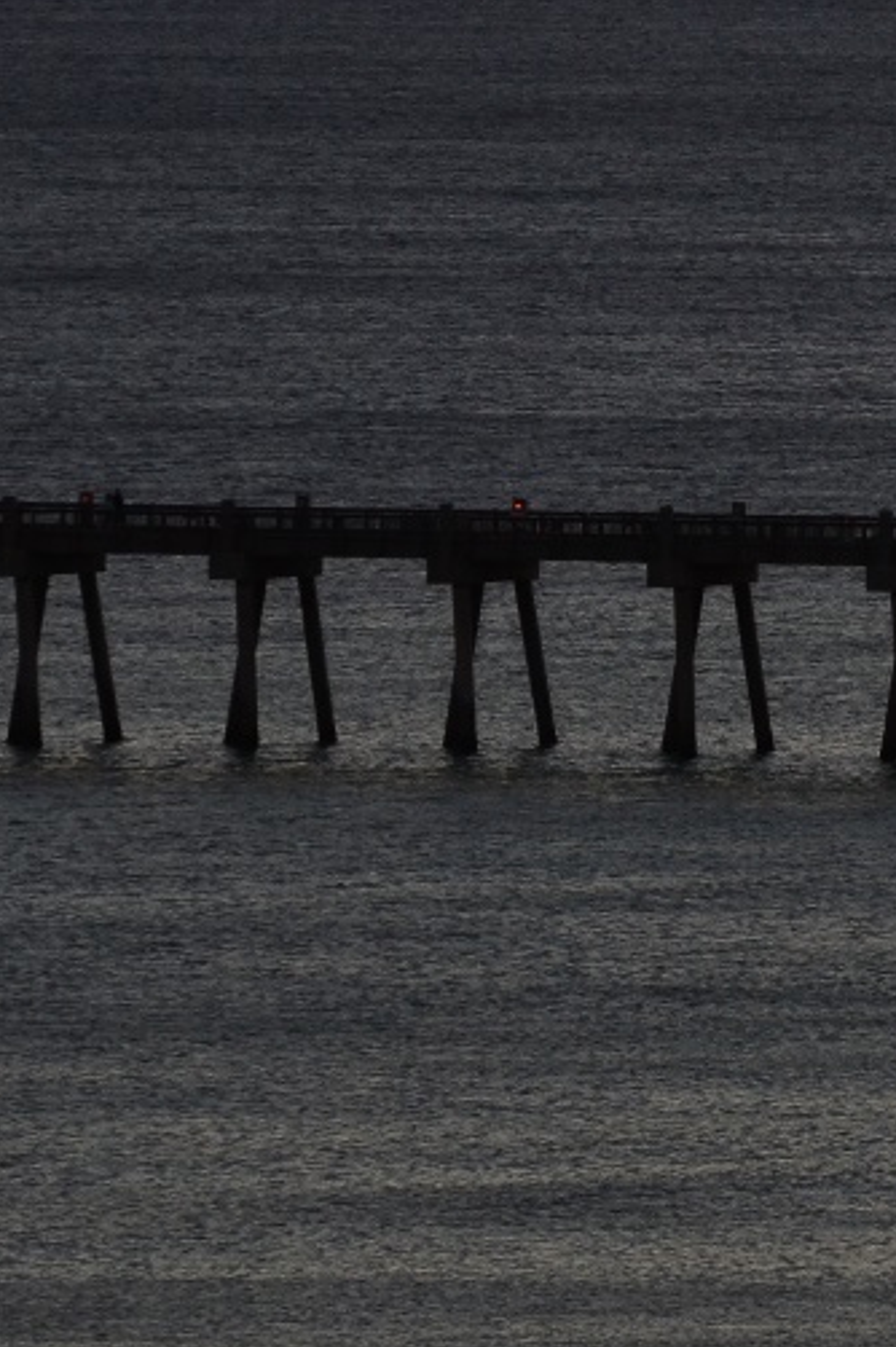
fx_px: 24096
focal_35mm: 645
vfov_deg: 3.2
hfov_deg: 2.1
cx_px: 1618
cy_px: 382
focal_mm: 135
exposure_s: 1/250
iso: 250
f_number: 6.3
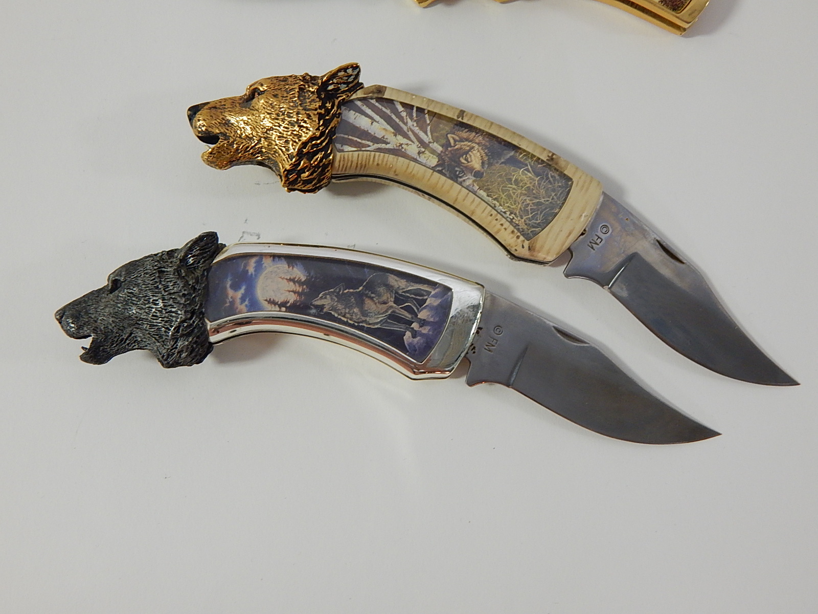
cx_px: 409
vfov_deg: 37.7
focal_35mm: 38
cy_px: 307
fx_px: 898
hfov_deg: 49.0
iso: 220
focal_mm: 6.8
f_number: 3.4
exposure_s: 1/30
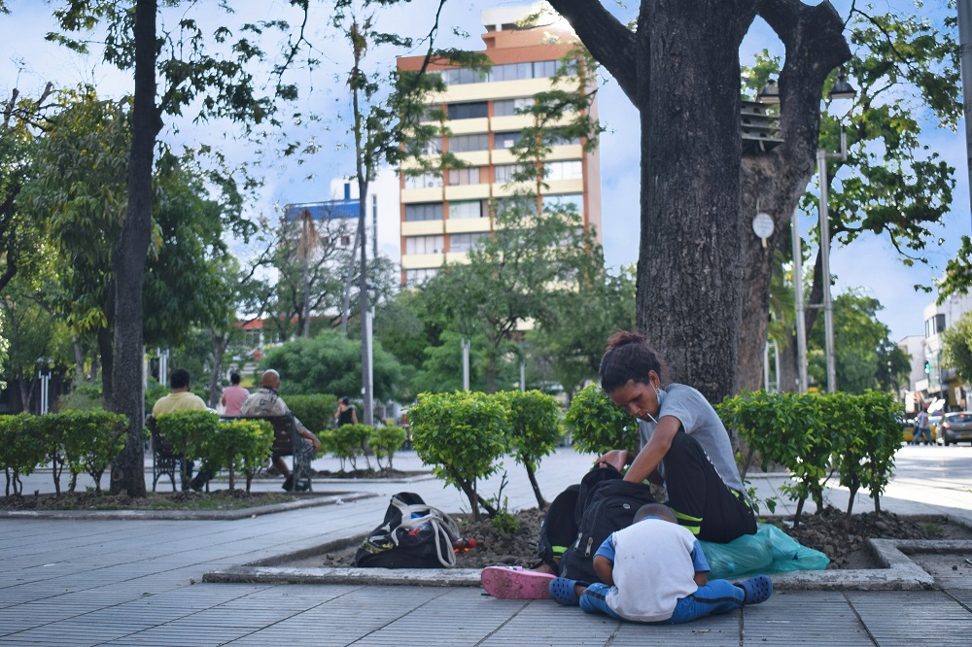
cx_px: 486
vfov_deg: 30.8
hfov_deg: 45.0
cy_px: 324
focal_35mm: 44
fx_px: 1174
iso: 200
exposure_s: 1/800
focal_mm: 29
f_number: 4.2
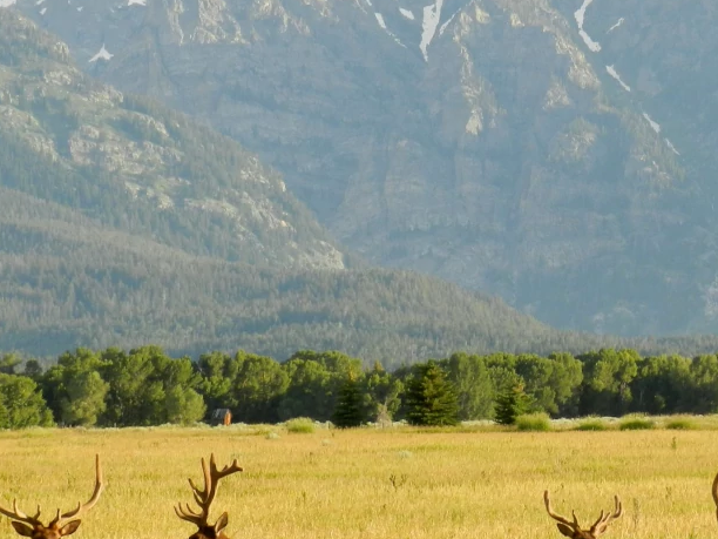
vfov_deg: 5.8
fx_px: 5289
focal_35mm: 255
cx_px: 578
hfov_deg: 7.8
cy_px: 220
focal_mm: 23.1
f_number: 5
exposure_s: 1/250
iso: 160
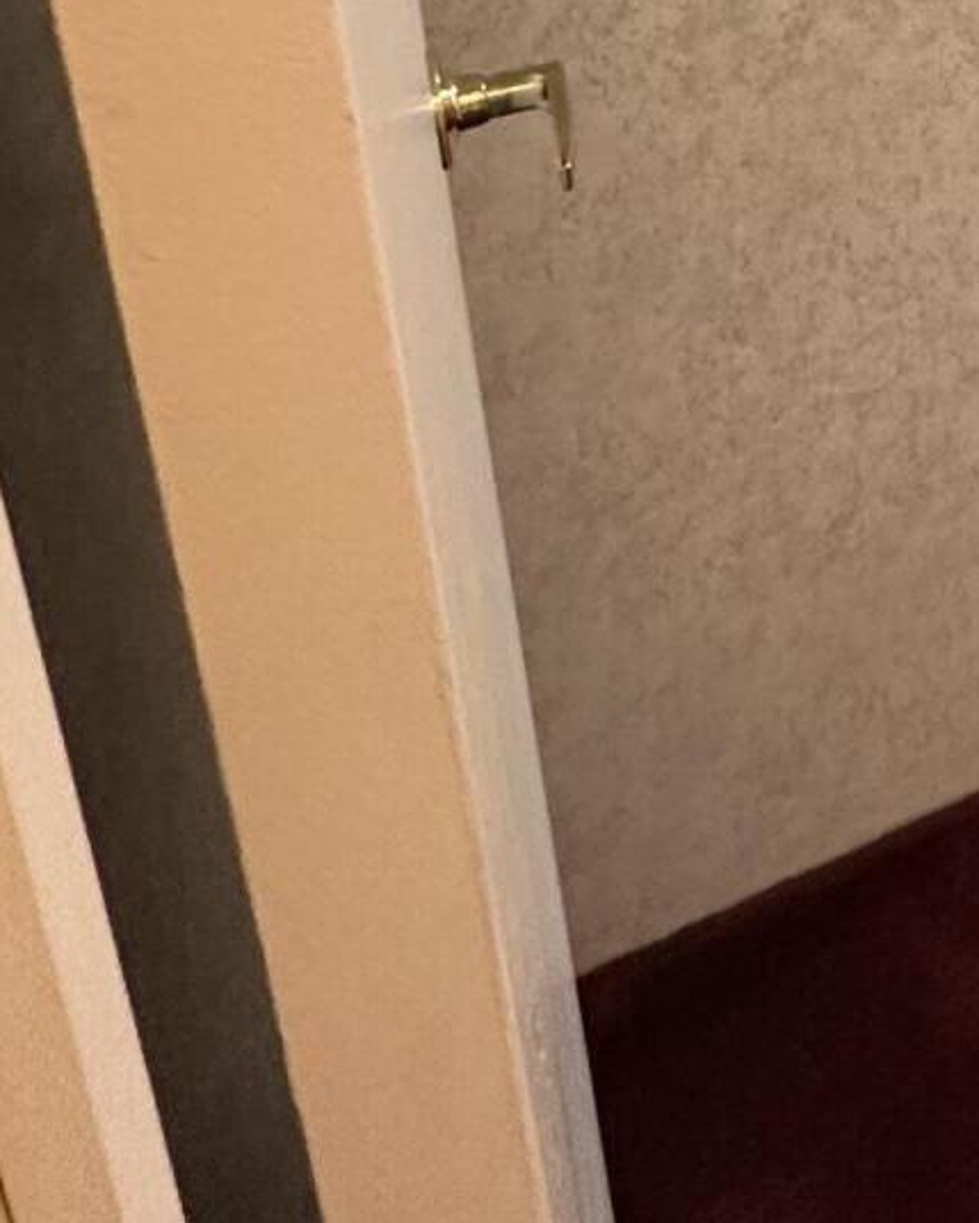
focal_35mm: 51
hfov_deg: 22.0
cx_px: 1634
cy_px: -392
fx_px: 1847
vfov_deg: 29.2
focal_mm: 2.22
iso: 250
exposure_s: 1/60
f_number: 2.2
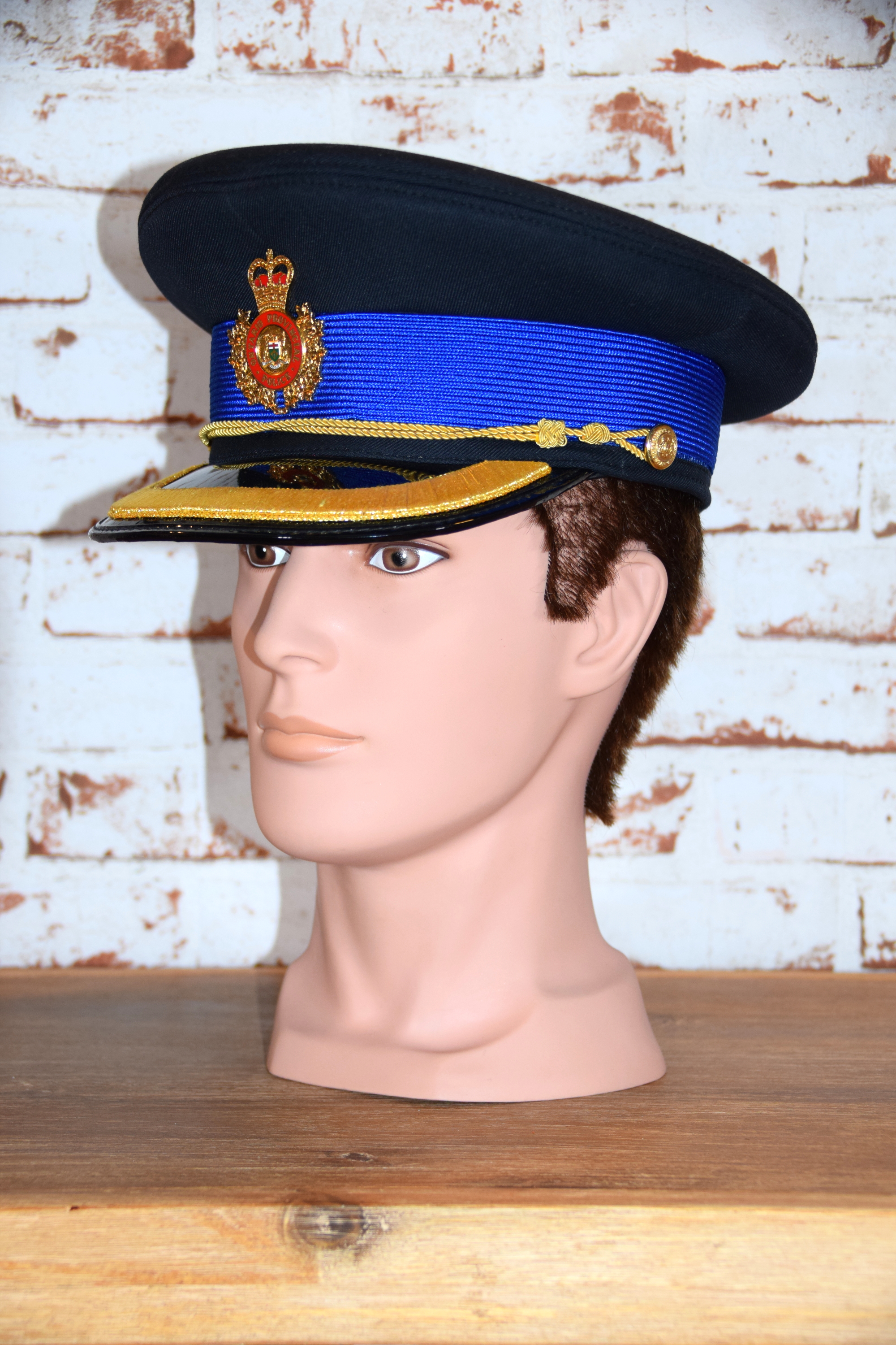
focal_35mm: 66
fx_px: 2464
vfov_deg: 30.5
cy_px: 672
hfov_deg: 20.6
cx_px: 448
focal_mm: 44
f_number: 5
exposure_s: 1/100
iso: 800
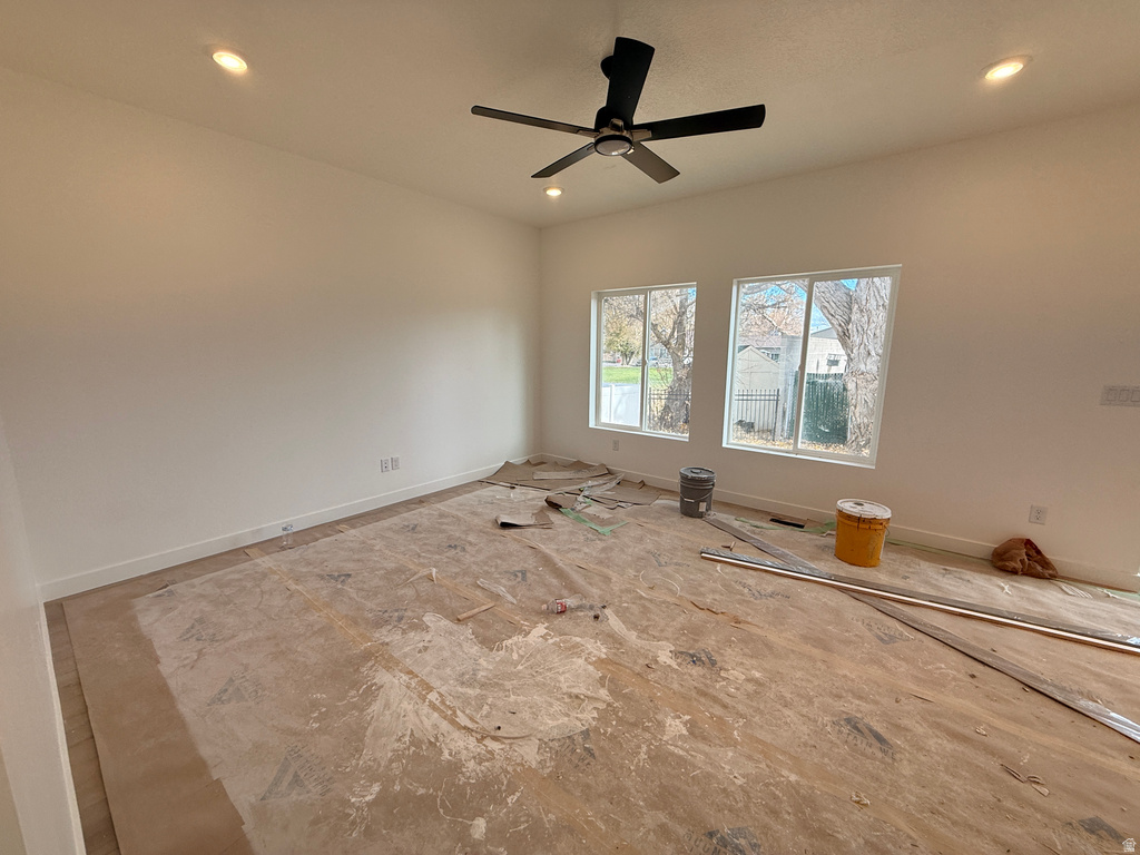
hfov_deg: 102.1
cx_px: 570
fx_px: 461
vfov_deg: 85.7
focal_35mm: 14
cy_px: 428
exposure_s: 1/241
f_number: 2.2
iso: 64
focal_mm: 2.22
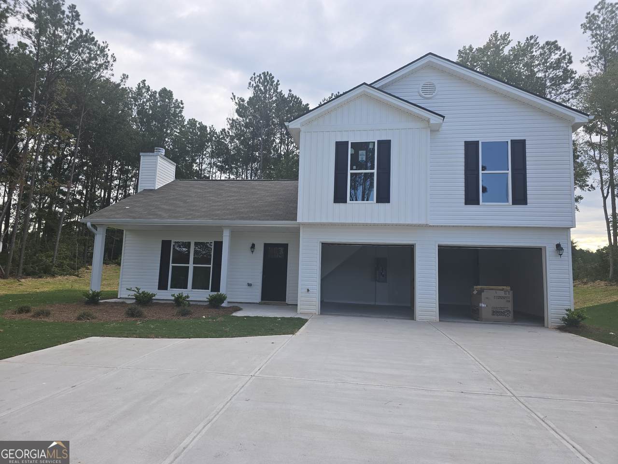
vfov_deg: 58.9
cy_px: 232
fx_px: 411
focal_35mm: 23
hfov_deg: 73.9
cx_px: 309
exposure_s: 1/226
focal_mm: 6.3
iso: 12
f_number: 1.7
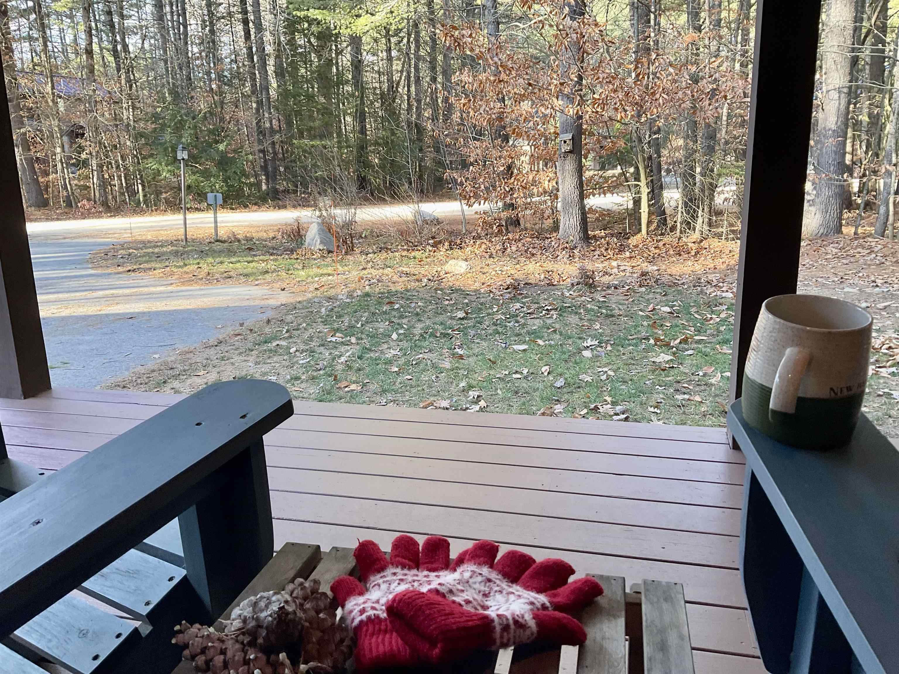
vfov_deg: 48.2
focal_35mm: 29
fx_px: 753
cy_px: 337
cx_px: 450
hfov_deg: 61.7
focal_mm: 3
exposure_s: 1/120
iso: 50
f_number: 1.8
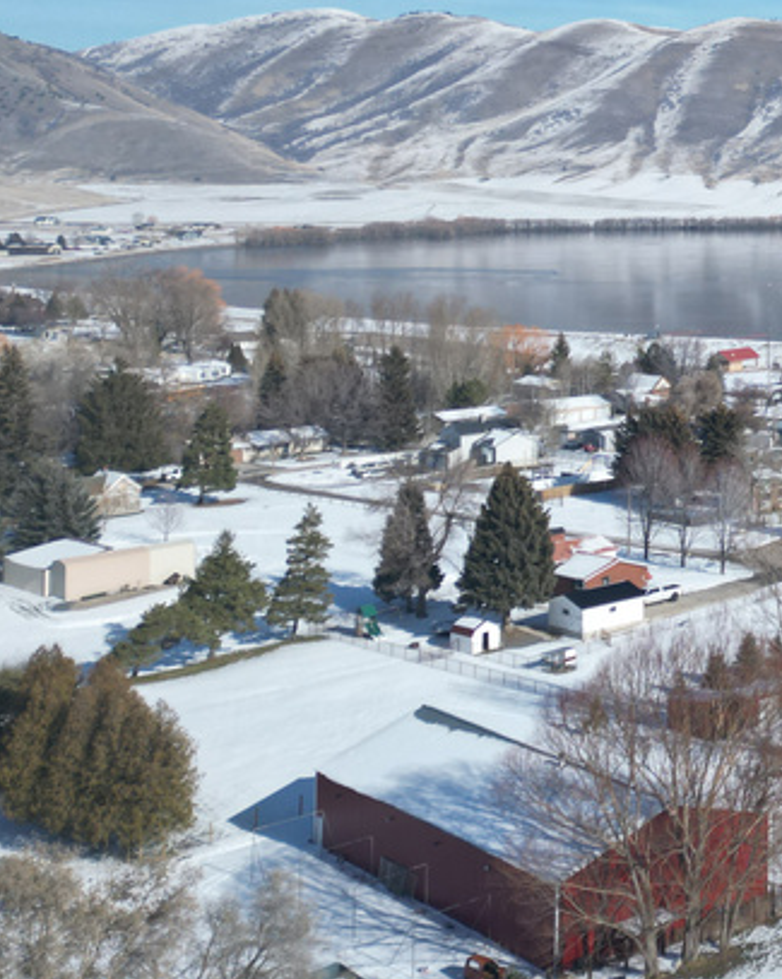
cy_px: 188
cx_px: 1073
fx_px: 1709
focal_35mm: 59
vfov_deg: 31.1
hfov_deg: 22.5
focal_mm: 6.72
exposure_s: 1/5000
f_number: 1.7
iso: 130
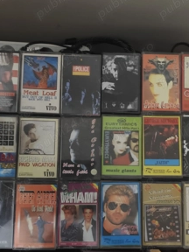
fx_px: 233
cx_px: 94
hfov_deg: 44.2
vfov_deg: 56.6
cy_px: 145
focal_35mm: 32
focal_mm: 6.19
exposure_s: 1/16.7
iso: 3200
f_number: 1.65
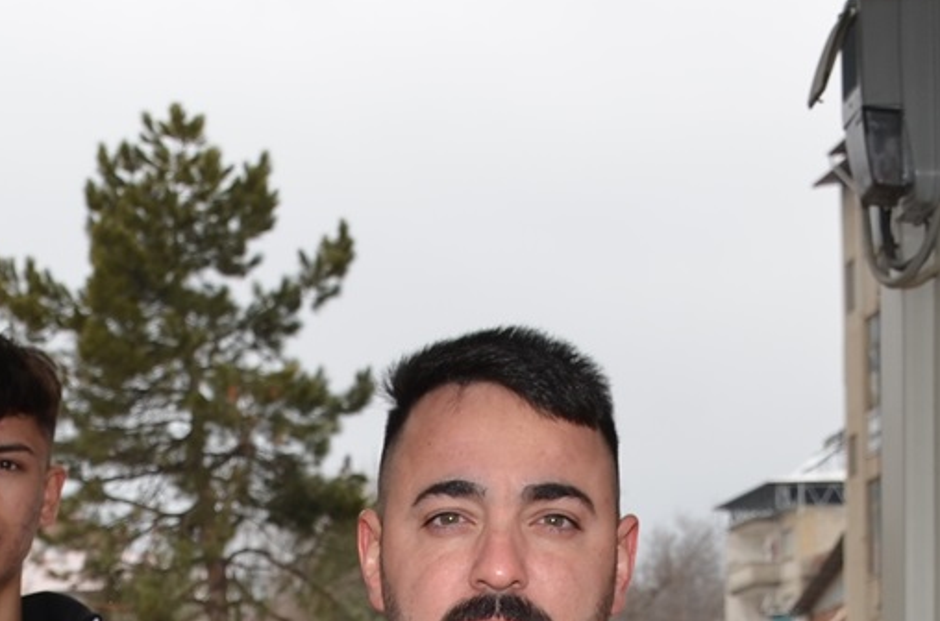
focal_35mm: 130
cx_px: 285
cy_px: 1018
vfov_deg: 10.1
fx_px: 3386
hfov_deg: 15.8
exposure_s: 1/125
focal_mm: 22
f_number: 5.6
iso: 110
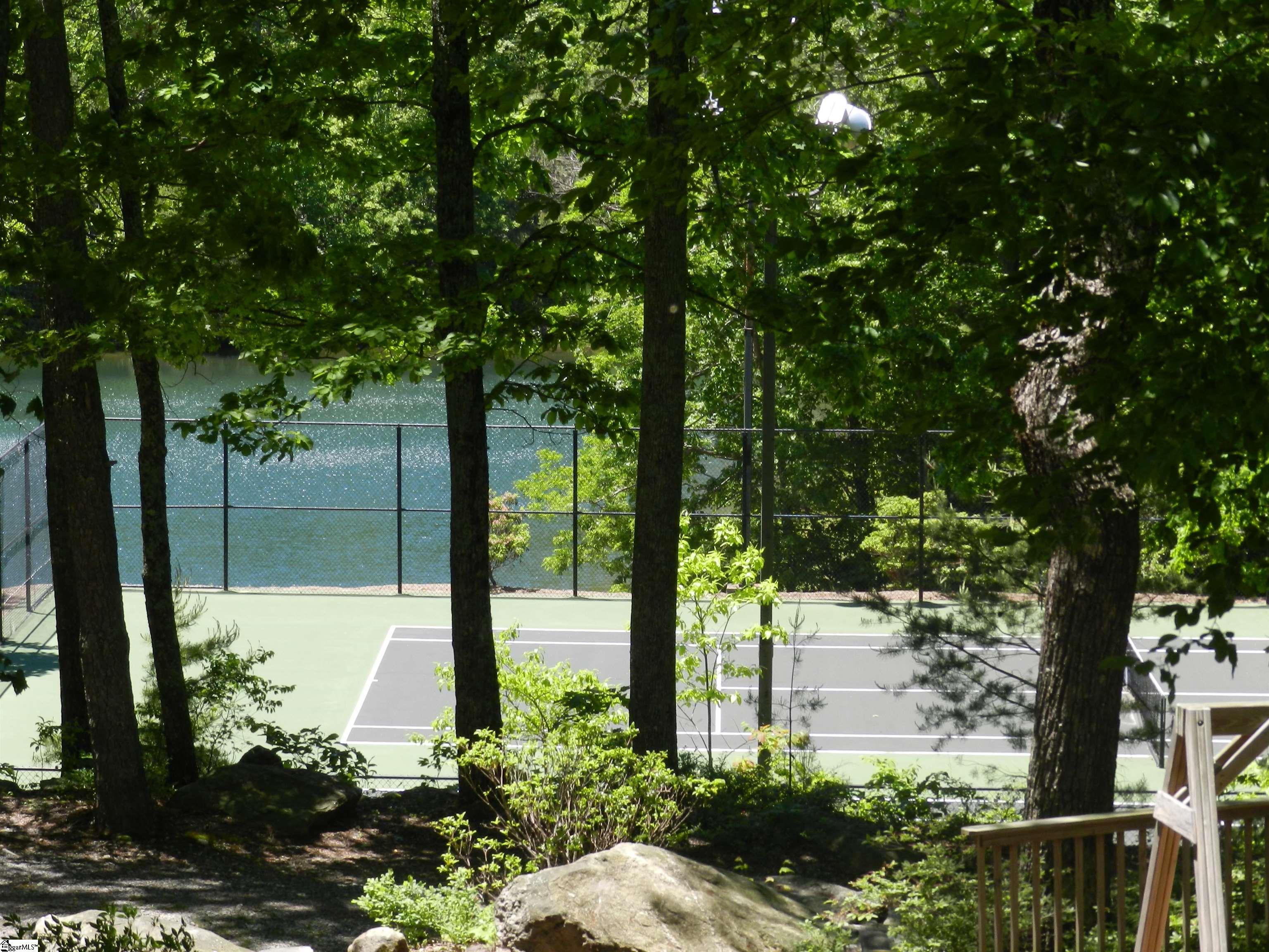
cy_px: 476
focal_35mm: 130
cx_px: 634
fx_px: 4766
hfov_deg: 15.2
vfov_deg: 11.4
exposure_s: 1/320
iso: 160
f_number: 5
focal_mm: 23.1
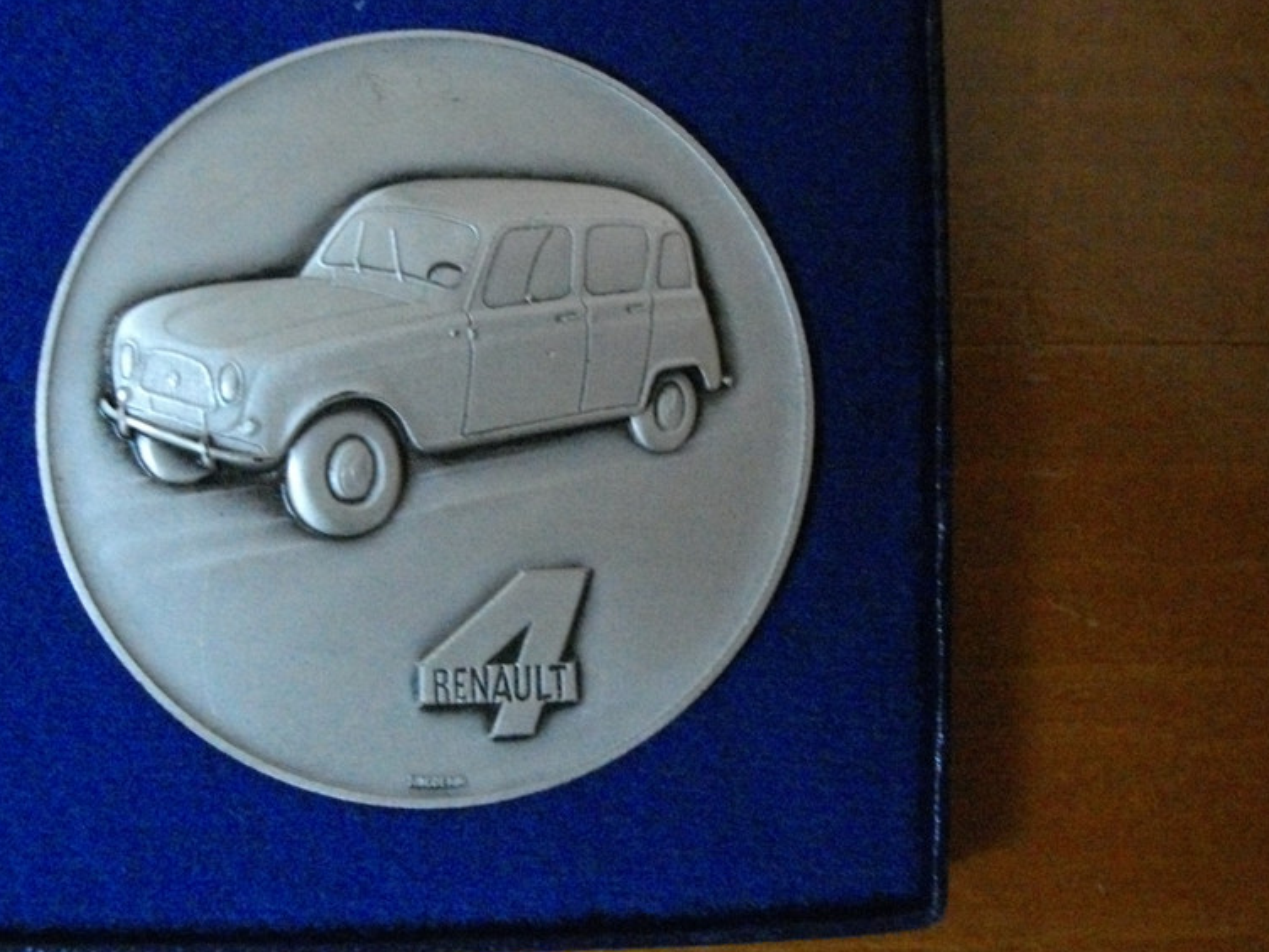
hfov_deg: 42.6
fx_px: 1613
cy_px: 442
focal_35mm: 44
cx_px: 475
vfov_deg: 32.9
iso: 800
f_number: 2.9
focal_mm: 5.7
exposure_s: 1/30
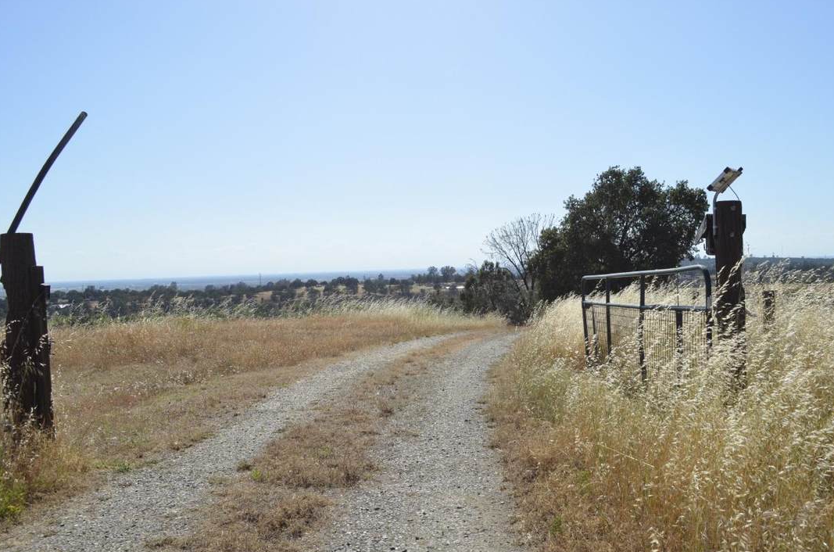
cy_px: 314
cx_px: 470
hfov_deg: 53.1
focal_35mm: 36
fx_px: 832
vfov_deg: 36.6
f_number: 8
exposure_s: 1/2000
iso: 400
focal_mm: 20
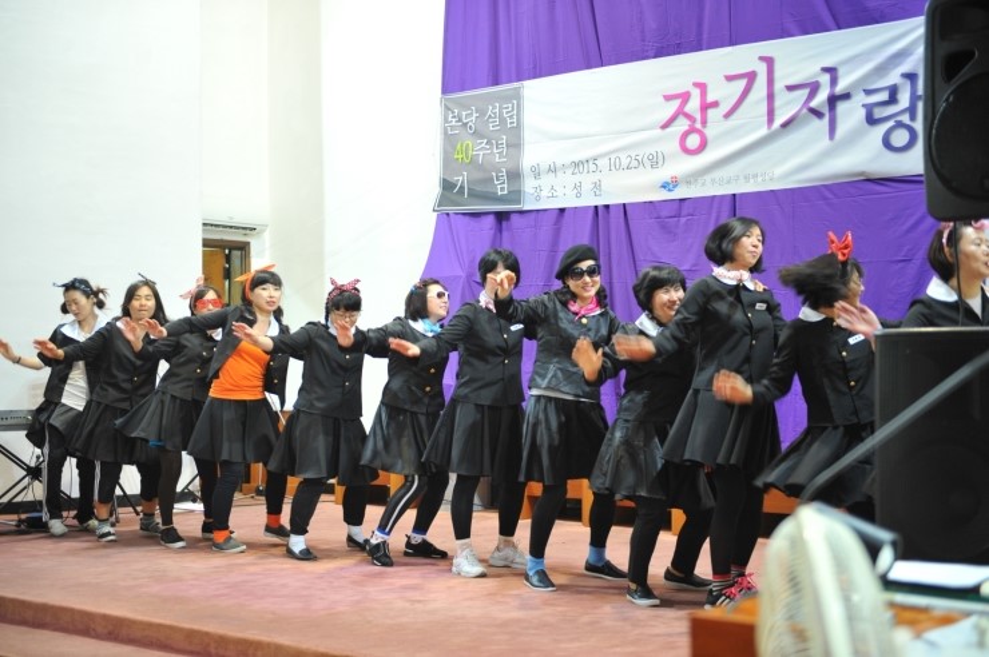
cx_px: 494
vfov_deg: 25.9
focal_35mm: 52
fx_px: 1427
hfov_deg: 38.2
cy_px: 328
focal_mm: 52
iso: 1600
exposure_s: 1/50
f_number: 2.8
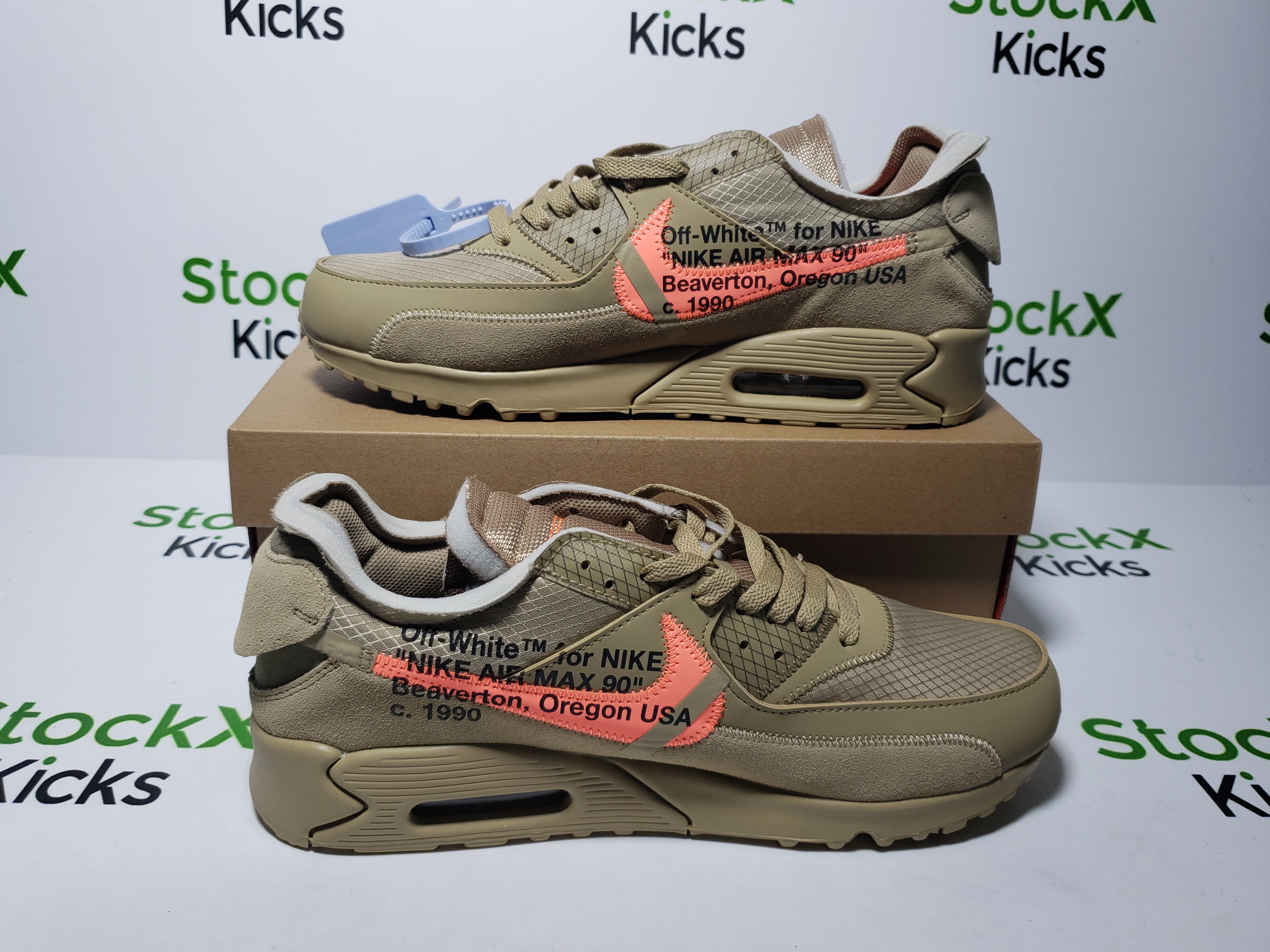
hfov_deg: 65.3
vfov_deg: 51.3
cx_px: 618
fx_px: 991
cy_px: 468
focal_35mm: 27
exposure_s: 1/409
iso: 50
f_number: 1.5
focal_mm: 4.3
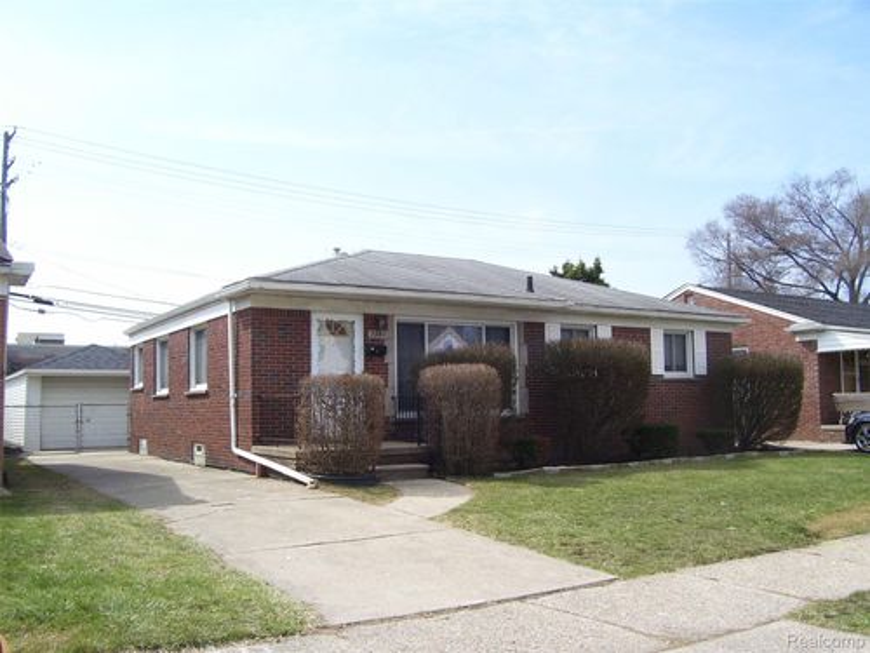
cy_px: 326
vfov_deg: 41.8
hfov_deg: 54.0
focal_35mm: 34
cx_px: 435
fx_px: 855
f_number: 4.8
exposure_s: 1/350
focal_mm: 5.6
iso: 80
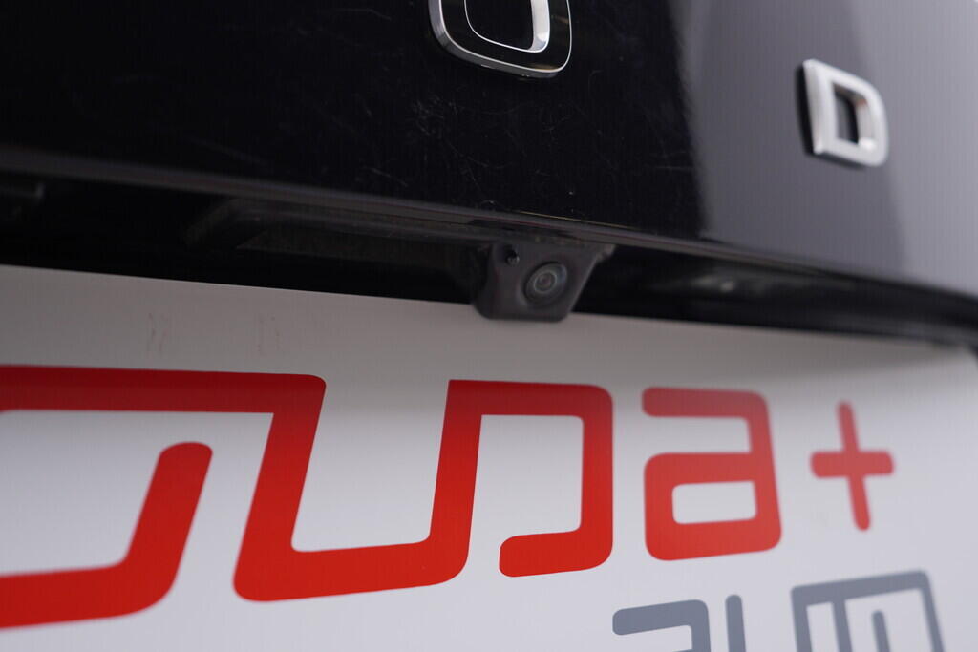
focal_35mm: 36
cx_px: 489
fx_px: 978
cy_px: 326
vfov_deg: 36.9
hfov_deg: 53.1
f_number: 3.2
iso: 125
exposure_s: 1/50
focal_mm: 24
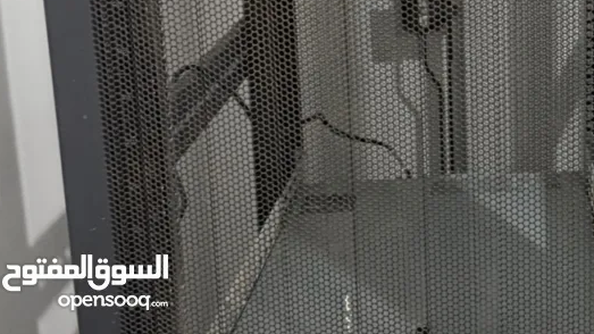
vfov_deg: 35.4
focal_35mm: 32
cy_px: 65
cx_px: 338
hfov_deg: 60.8
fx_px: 504
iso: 800
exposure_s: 1/50
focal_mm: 6.76
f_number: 1.78
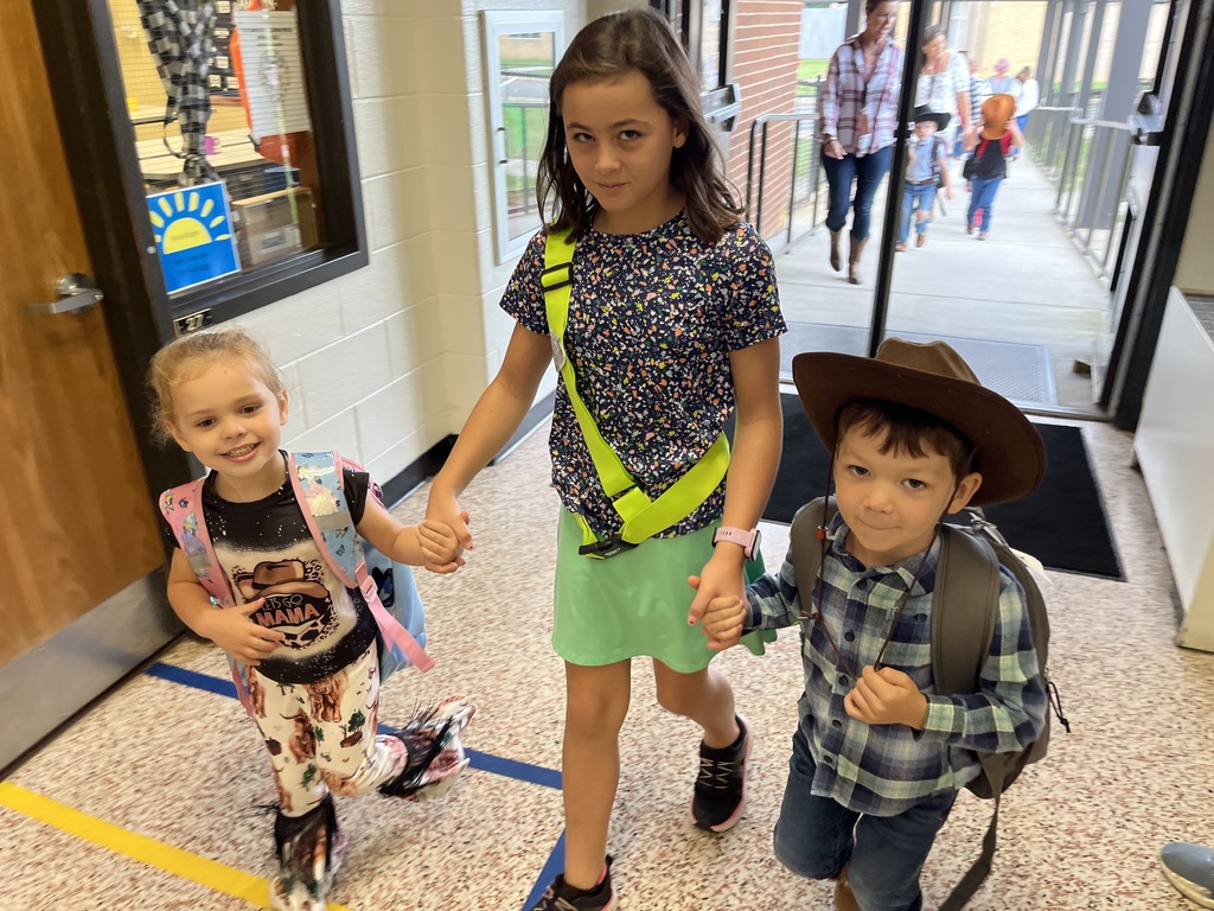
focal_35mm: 26
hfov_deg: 67.3
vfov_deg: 53.1
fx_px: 912
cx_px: 607
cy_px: 456
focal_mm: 5.1
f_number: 1.6
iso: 100
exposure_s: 1/60
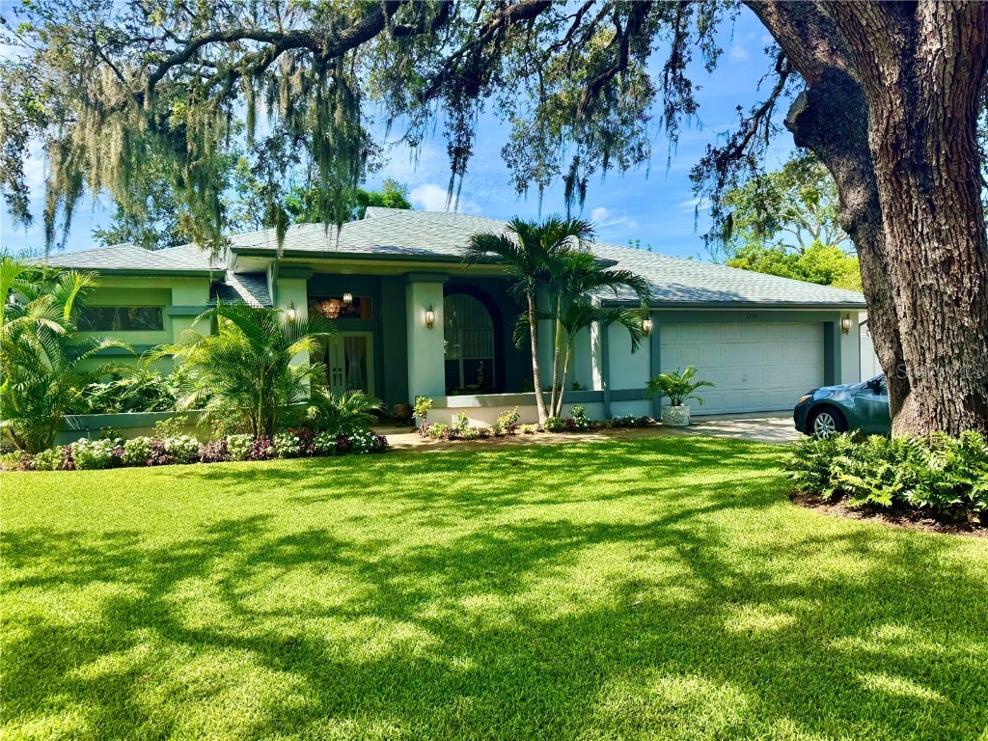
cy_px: 370
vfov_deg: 56.8
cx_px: 494
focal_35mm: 24
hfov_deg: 71.6
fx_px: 685
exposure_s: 1/1818
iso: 80
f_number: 1.78
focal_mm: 6.76
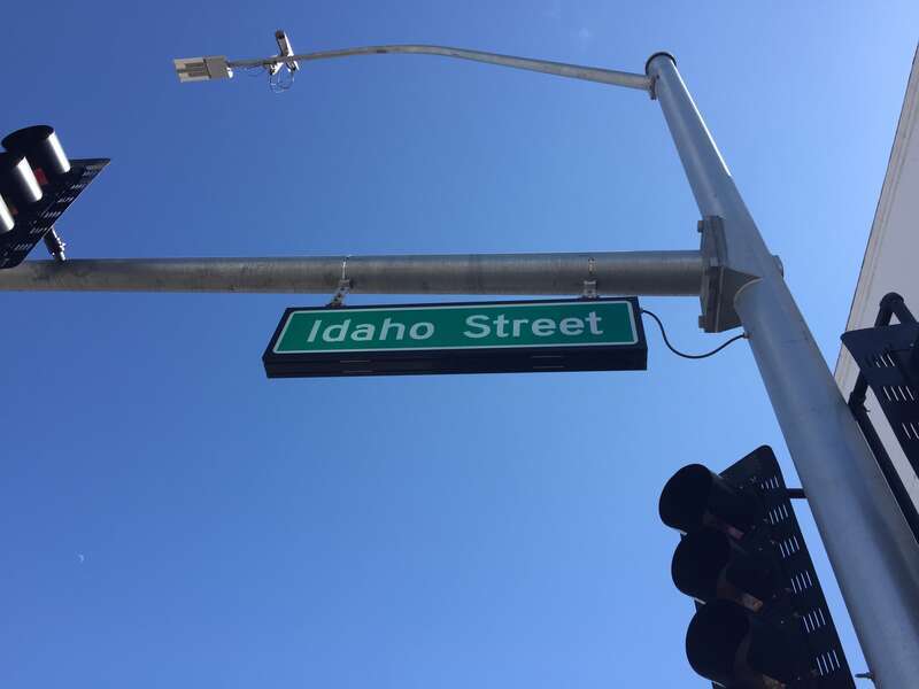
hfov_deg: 61.7
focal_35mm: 29
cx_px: 460
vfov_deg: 48.2
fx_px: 770
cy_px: 344
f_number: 2.2
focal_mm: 4.15
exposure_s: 1/898
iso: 32
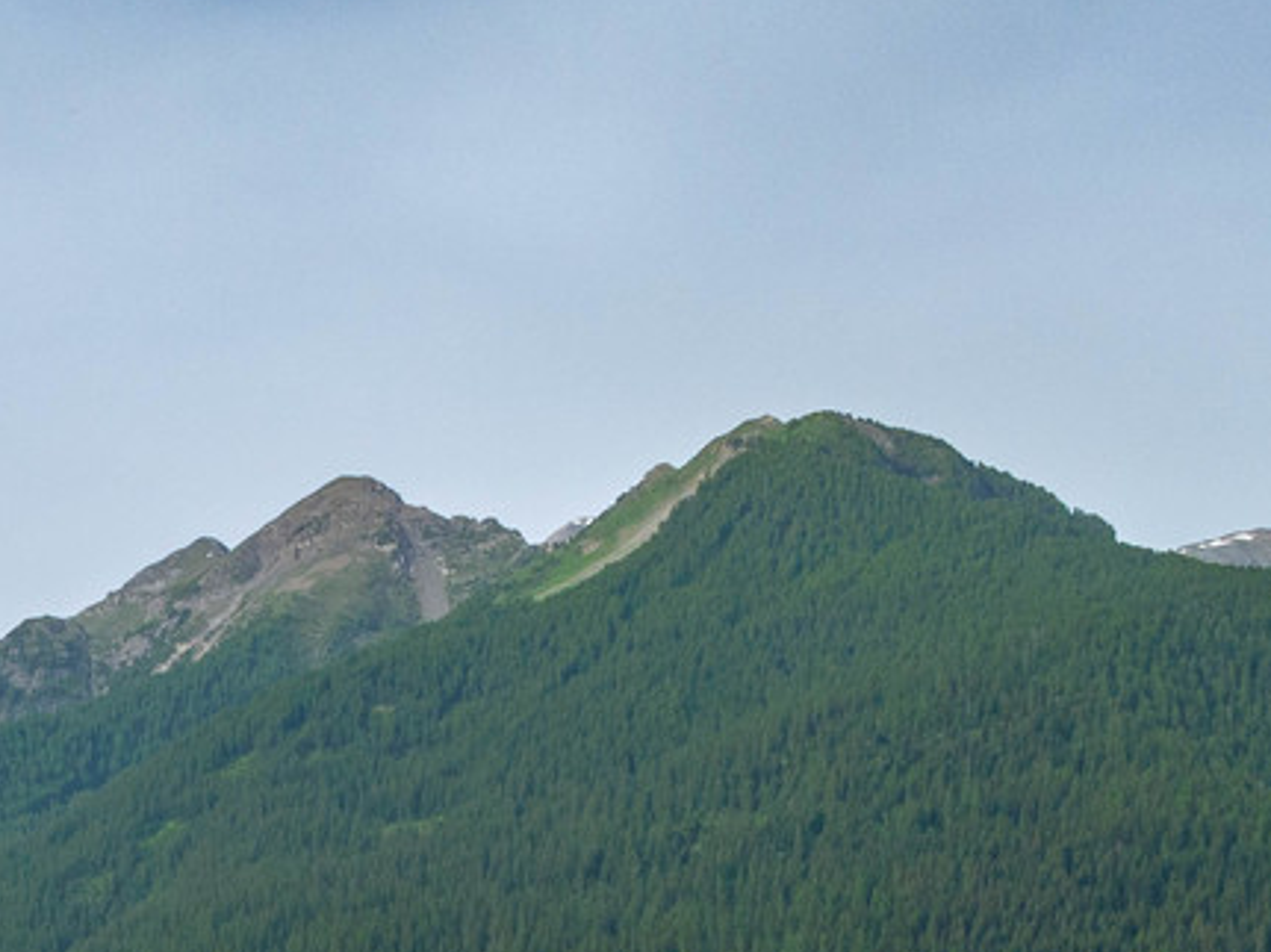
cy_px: 1229
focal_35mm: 89
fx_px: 3267
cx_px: -313
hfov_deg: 20.4
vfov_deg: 15.8
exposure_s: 1/120
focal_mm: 12.3
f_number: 11
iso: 100
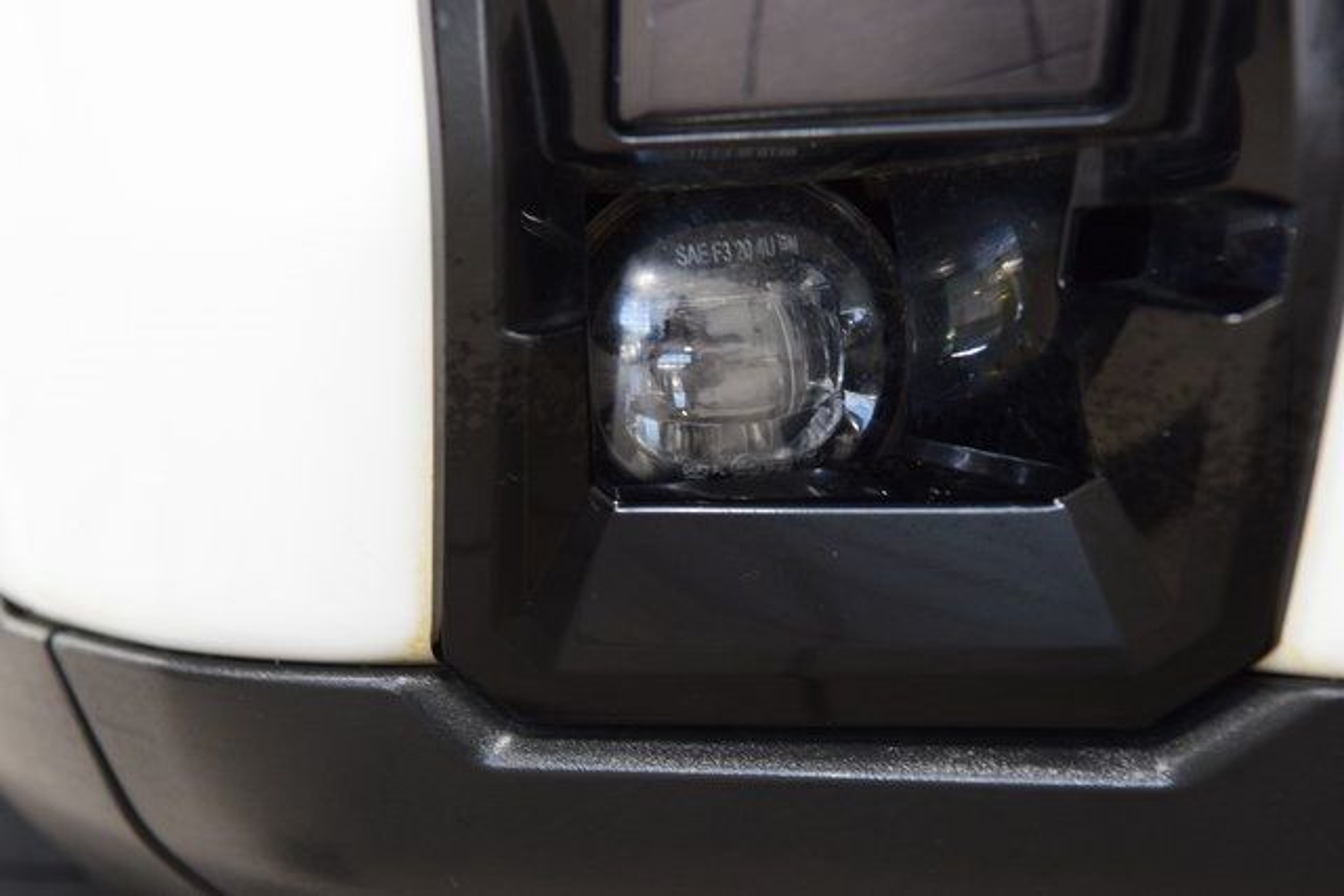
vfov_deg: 14.0
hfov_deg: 20.9
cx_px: 672
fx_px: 3641
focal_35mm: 98
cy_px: 448
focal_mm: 65
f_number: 5.6
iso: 1600
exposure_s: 1/30
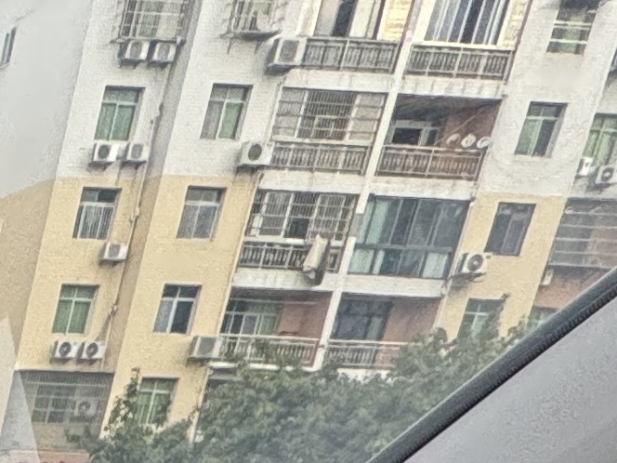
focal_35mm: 85
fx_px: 1515
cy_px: 1178
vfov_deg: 12.6
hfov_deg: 14.6
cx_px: -868
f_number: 2.2
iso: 100
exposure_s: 1/99
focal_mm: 2.22
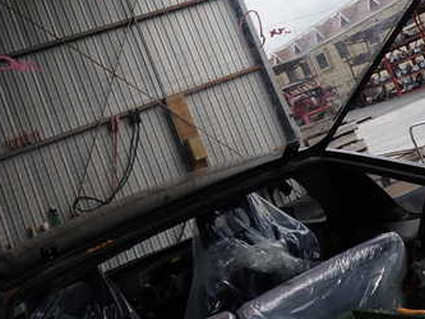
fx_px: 553
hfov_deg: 42.0
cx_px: 183
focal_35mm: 45
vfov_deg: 31.4
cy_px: 65
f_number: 2.8
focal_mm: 4.5
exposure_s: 1/640
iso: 100
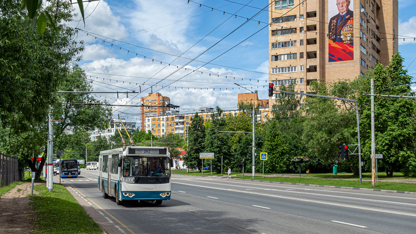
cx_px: 200
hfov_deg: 43.7
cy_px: 89
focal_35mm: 47
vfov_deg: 25.4
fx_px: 518
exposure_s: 1/800
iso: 125
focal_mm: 15.28
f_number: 5.6
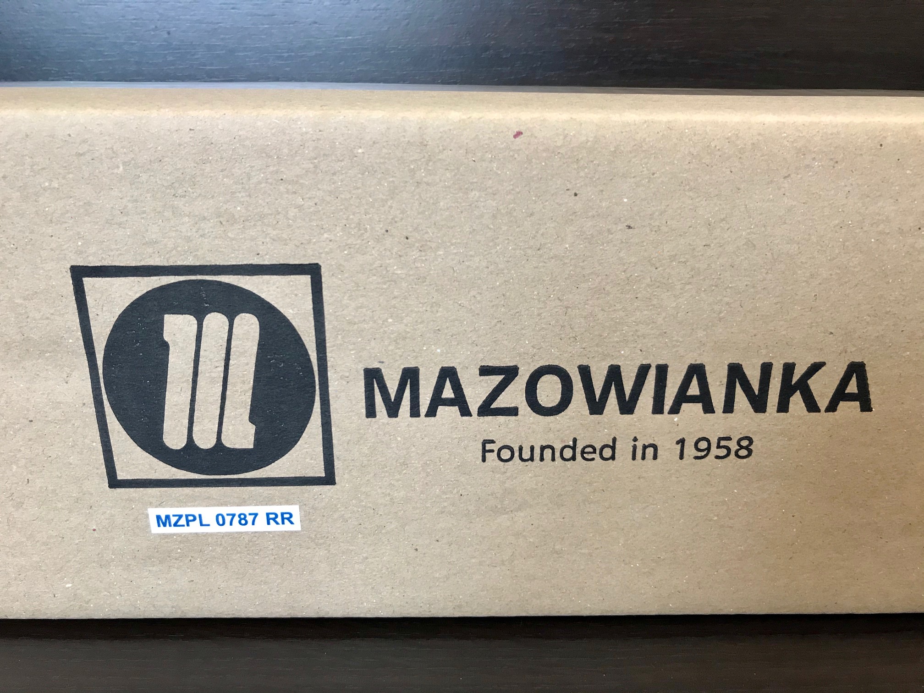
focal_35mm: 28
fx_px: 747
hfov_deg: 63.4
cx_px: 462
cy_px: 346
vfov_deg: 49.7
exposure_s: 1/17
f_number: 1.8
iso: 40
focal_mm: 3.99
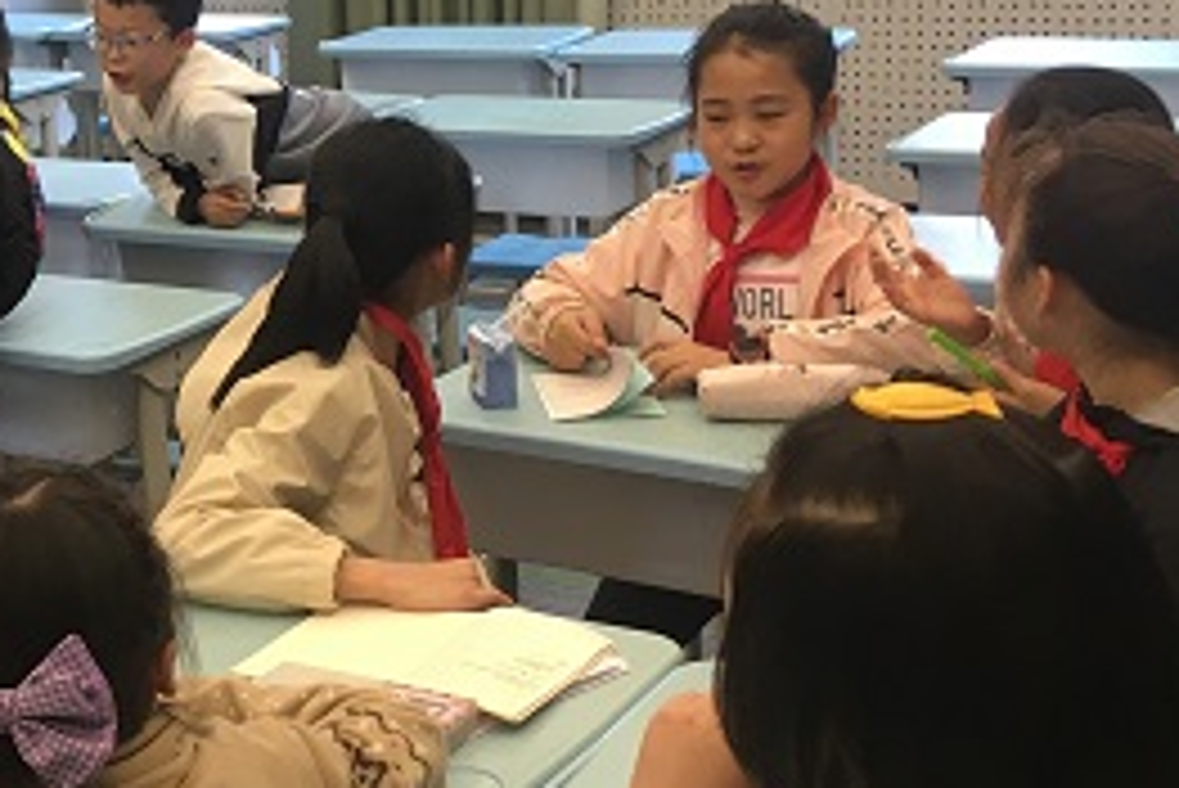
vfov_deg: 19.7
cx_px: 63
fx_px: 2261
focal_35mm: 69
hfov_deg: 27.9
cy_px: 311
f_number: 2.2
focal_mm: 4.15
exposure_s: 1/33
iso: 40
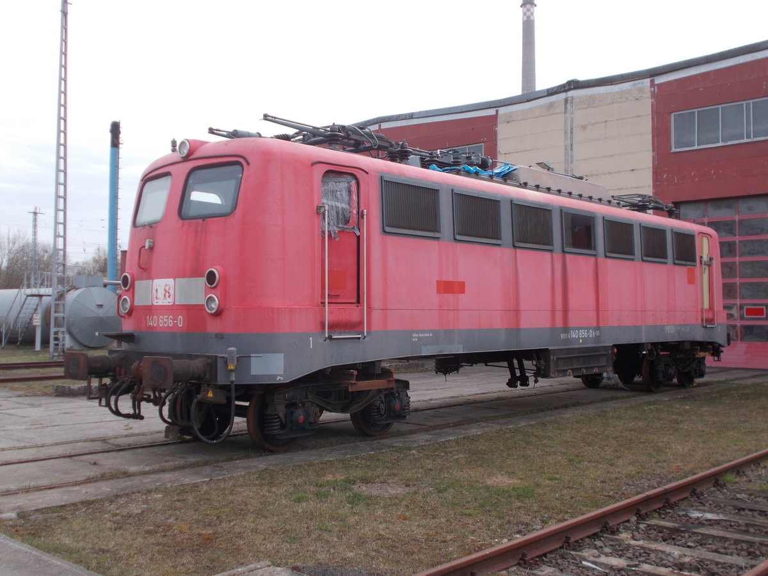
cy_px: 288
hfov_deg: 47.9
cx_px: 384
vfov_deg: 36.8
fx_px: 865
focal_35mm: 39
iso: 80
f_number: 3.9
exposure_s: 1/250
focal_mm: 6.9
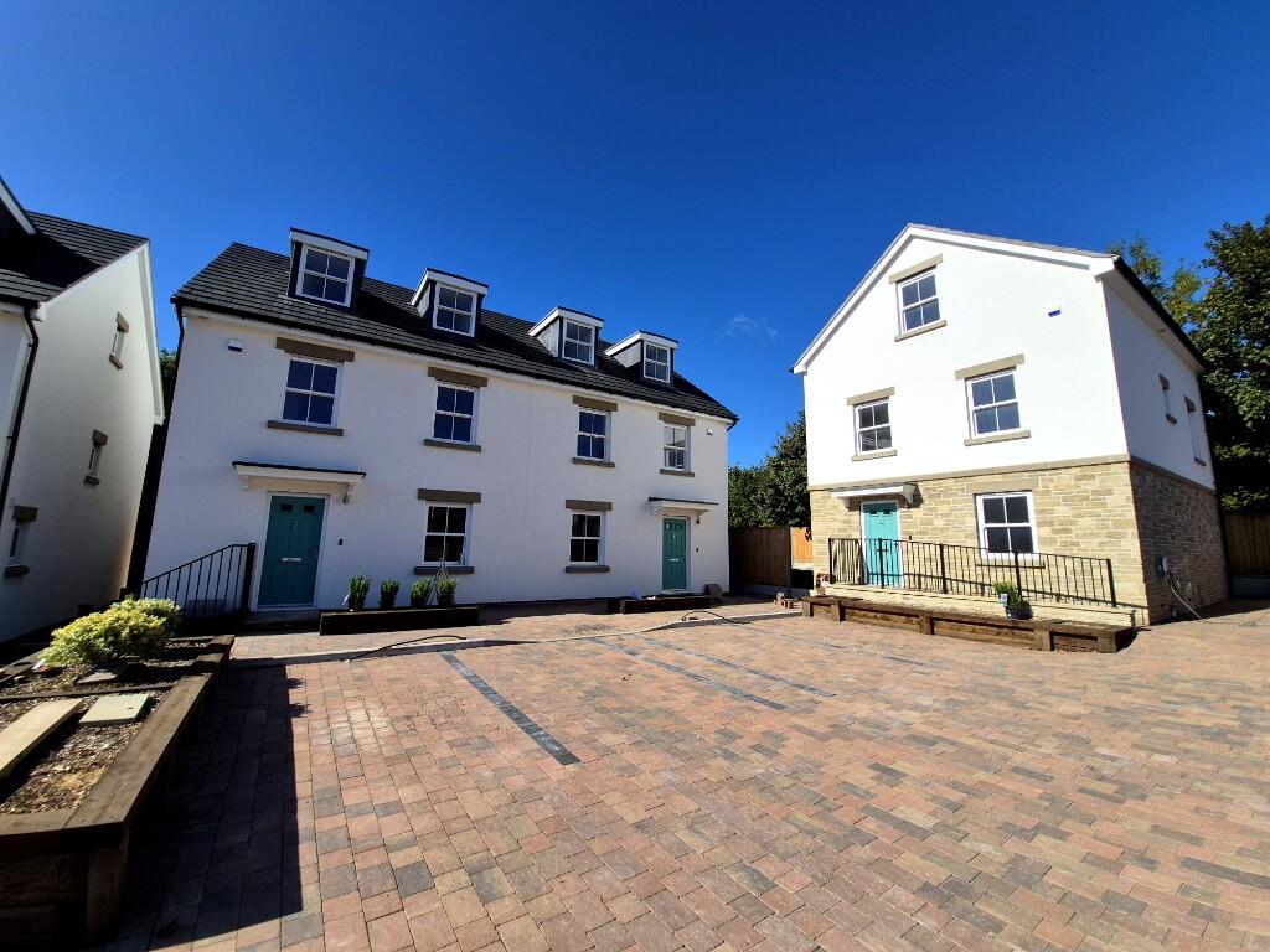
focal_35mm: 13
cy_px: 476
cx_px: 635
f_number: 2.2
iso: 50
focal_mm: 1.74
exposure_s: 1/3168
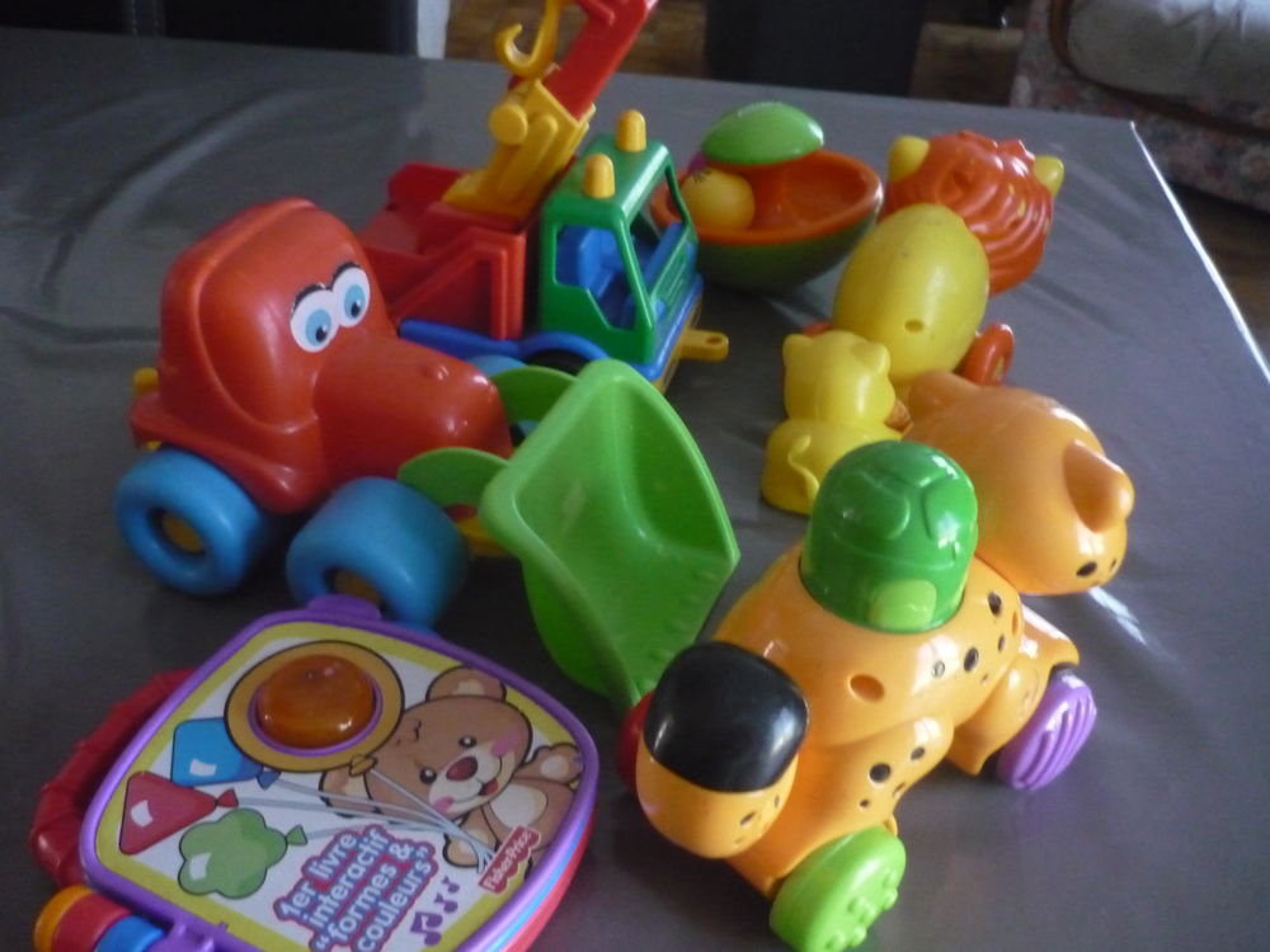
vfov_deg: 42.9
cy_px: 476
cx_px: 635
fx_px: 1211
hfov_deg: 55.4
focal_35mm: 33
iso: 800
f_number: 2.8
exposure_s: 1/20
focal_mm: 5.5
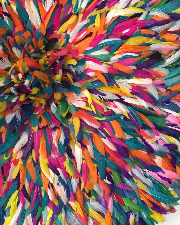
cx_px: 30
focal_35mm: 69
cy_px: 87
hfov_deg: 21.8
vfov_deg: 27.4
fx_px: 460
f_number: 2.2
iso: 160
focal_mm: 4.15
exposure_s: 1/33
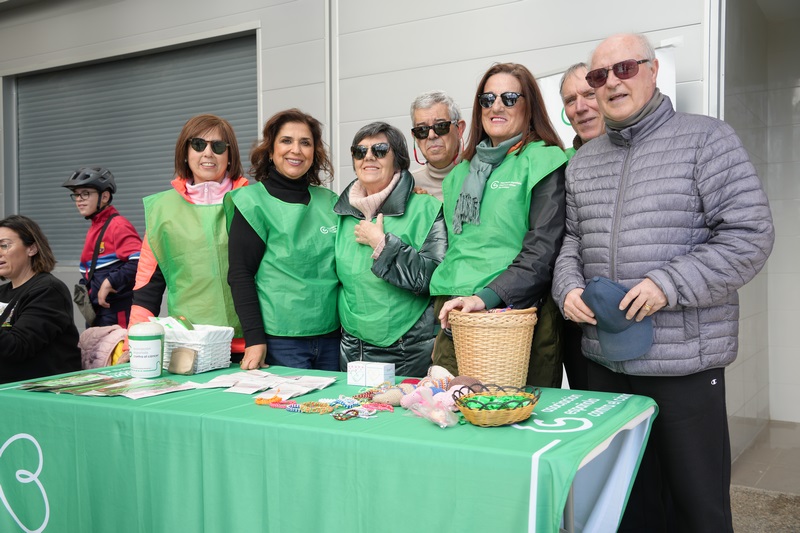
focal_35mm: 36
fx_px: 800
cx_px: 400
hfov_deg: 53.1
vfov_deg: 36.9
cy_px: 266
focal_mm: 36
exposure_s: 1/320
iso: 100
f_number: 4.5
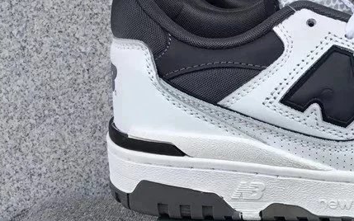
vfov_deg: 18.7
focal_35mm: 69
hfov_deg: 27.9
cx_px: 361
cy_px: 170
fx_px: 666
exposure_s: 1/627
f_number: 2.4
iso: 25
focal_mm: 3.3
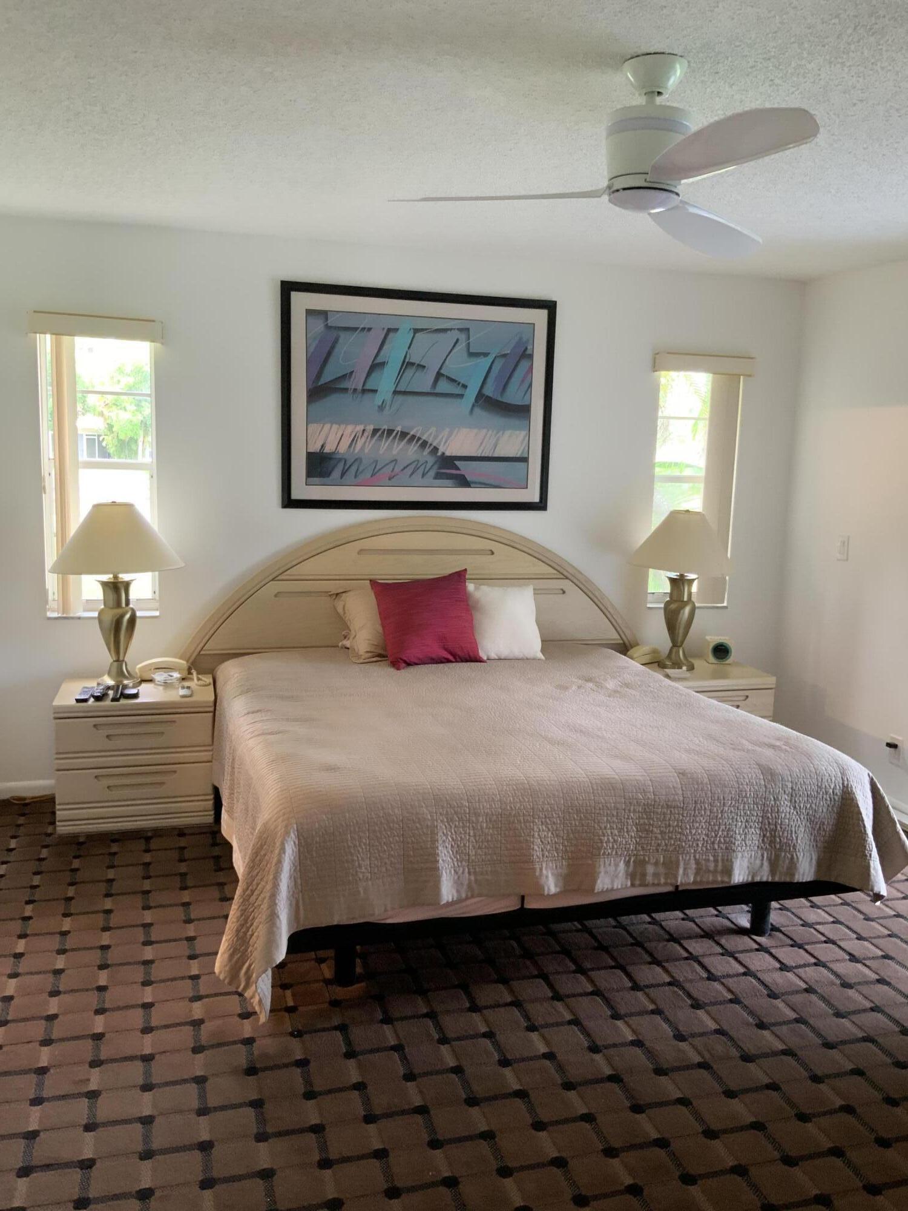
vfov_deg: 61.7
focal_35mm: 29
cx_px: 454
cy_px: 606
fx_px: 1014
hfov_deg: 48.2
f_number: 1.8
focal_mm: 3
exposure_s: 1/60
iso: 160
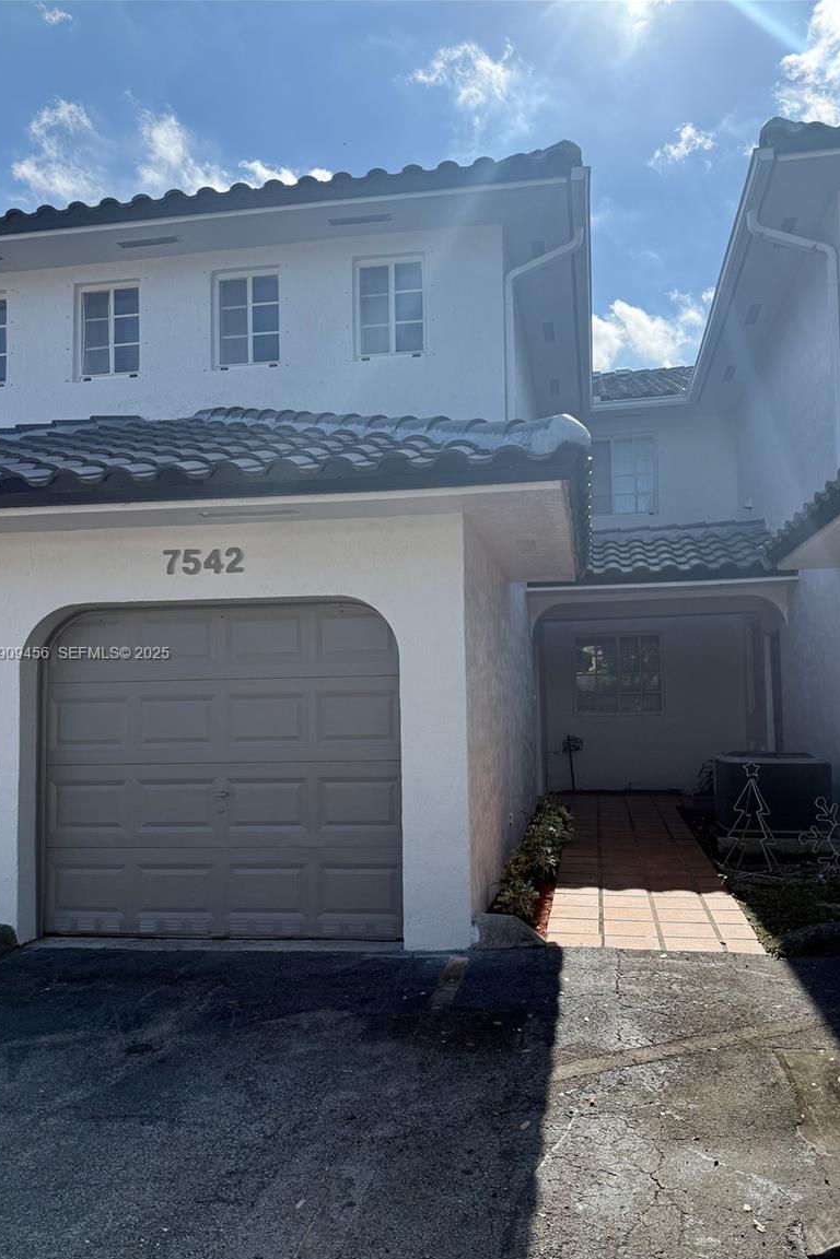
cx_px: 459
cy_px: 655
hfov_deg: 49.5
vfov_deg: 69.4
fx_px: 910
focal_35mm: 26
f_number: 1.78
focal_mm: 6.76
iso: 125
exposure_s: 1/6173
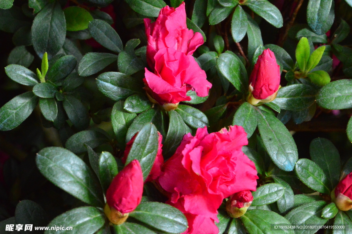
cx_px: 176
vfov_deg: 5.9
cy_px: 117
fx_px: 2271
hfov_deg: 8.9
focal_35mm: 232
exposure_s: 1/200
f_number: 20
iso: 6400
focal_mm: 155
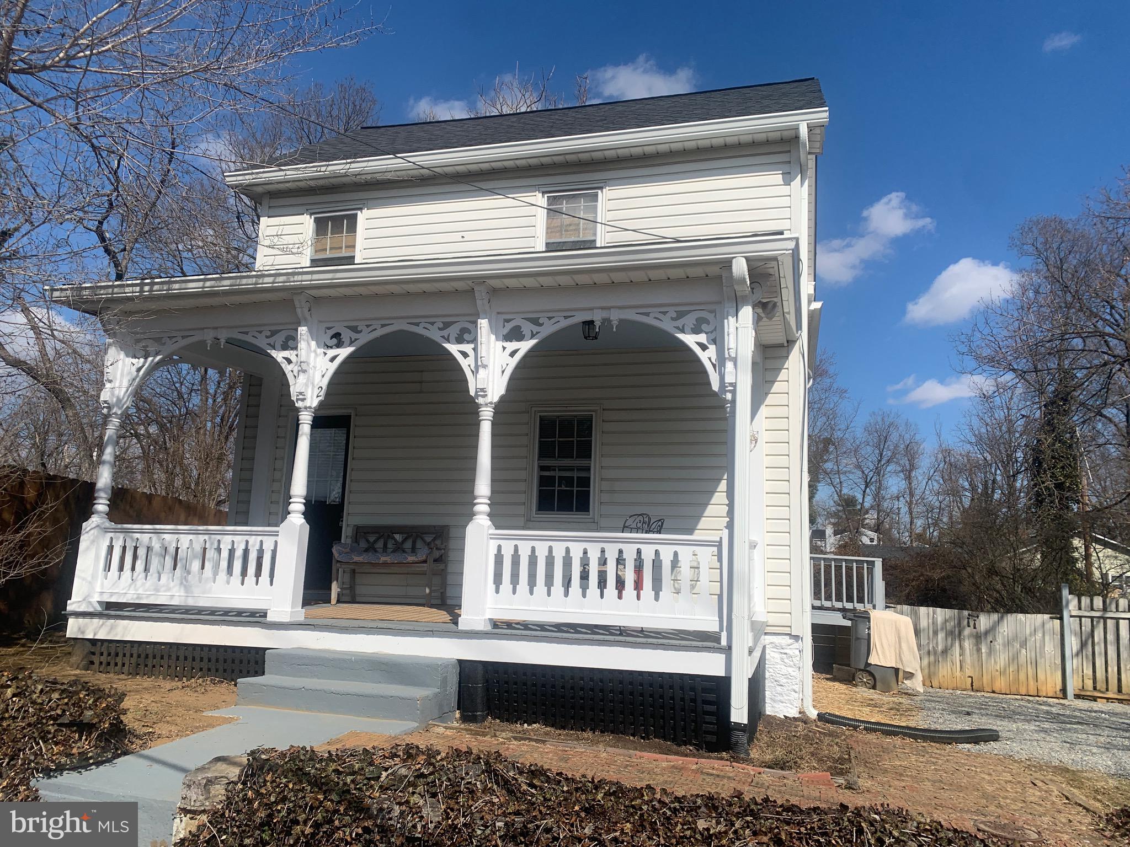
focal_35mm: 26
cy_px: 424
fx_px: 849
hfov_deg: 67.3
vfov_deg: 53.1
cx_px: 565
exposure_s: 1/4098
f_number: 1.8
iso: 25
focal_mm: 4.25
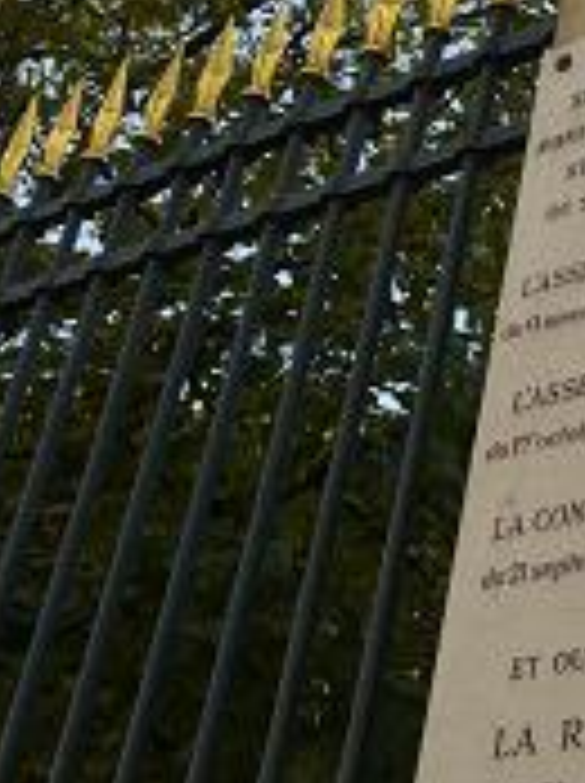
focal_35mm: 94
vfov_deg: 20.3
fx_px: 2123
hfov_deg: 15.3
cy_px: 32
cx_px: 612
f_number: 5.6
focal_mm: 17
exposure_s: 1/160
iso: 100
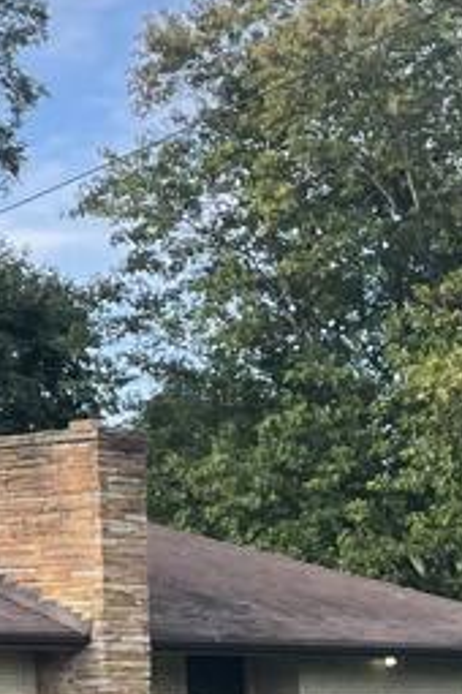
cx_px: -853
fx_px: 2618
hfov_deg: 8.6
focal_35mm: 136
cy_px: 490
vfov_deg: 15.0
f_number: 1.6
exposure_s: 1/831
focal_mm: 4.2
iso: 32
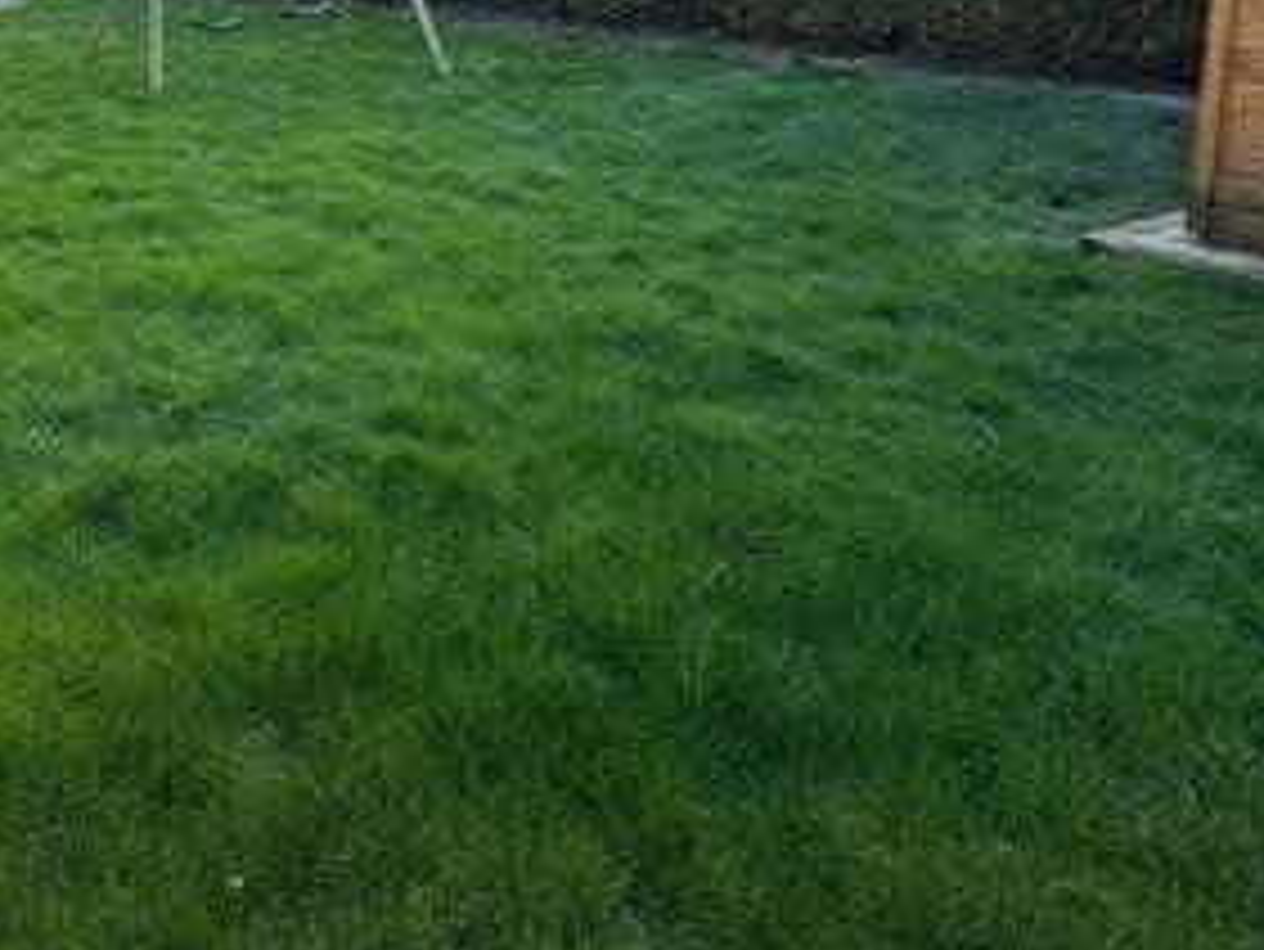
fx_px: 1059
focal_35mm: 29
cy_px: 70
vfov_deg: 43.5
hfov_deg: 52.5
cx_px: 79
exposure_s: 1/231
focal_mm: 2.22
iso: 40
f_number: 2.2
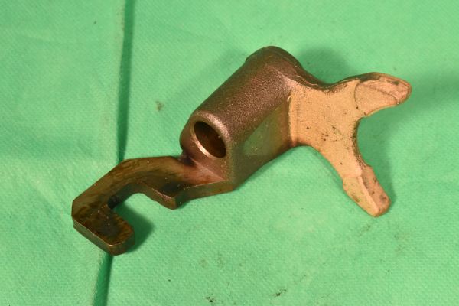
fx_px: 994
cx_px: 230
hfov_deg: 26.0
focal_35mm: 78
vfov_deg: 17.5
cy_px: 153
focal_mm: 52
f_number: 16
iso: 1800
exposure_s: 1/80
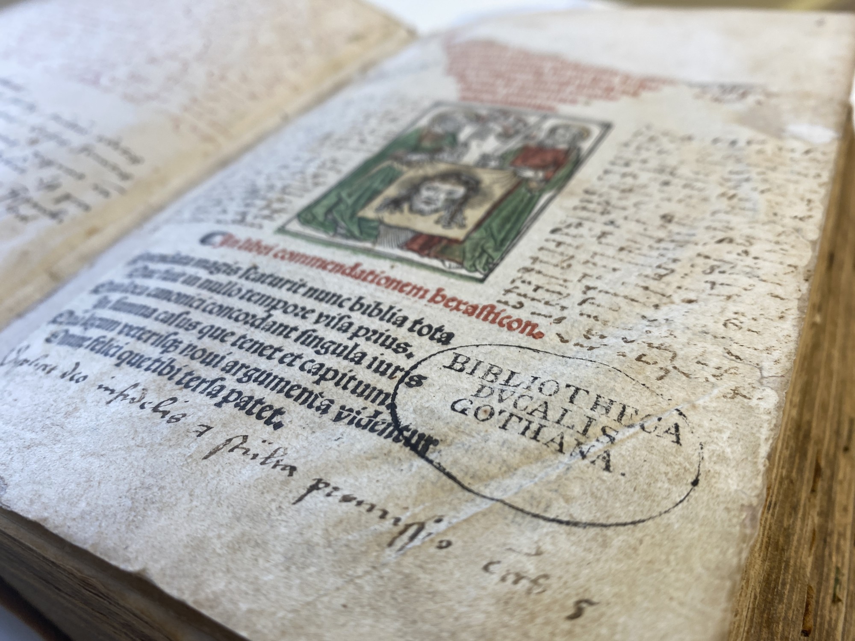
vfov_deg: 53.1
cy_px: 320
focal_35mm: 26
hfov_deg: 67.3
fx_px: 642
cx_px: 428
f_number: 1.8
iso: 32
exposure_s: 1/100
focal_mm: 4.25
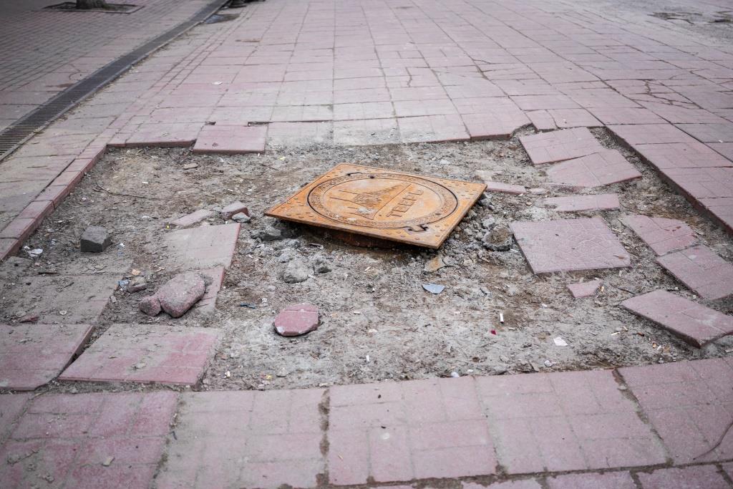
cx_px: 366
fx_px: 713
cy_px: 244
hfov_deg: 54.4
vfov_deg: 37.9
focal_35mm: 35
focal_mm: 35
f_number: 3.2
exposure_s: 1/200
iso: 800
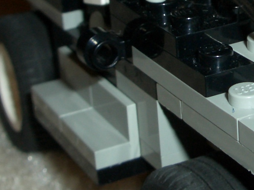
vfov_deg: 12.6
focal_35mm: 116
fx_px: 851
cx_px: 229
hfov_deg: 16.7
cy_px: -15
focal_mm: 5.8
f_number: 4.3
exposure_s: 1/60
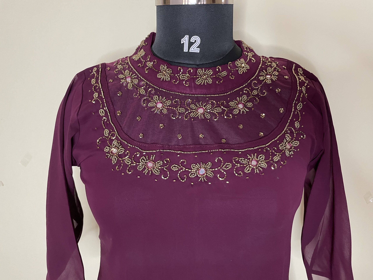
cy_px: 140
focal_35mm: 26
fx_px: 280
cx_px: 186
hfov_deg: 67.3
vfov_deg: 53.1
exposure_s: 1/33
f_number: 1.6
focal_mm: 4.2
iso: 320
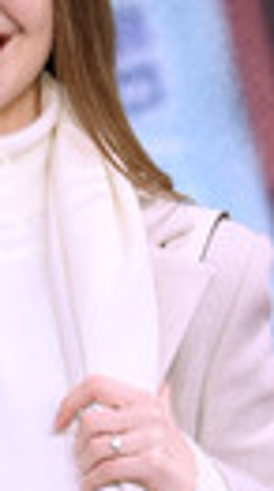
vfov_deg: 5.0
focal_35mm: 433
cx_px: -56
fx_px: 5633
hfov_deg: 2.8
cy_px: 427
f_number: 5.6
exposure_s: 1/250
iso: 2500
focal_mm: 135
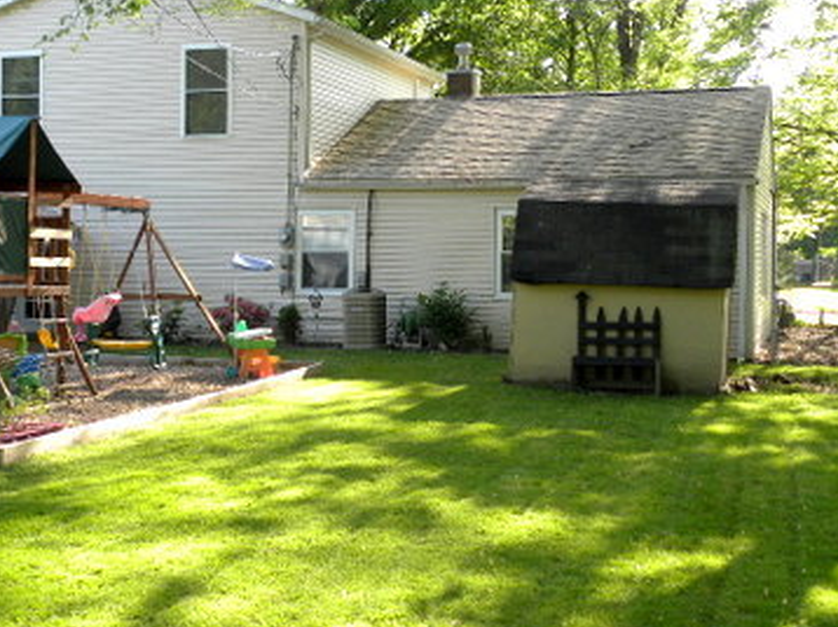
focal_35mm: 55
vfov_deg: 26.5
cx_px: 351
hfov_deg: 34.9
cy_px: 260
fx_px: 1331
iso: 64
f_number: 3.2
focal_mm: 7.3
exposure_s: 1/98.4
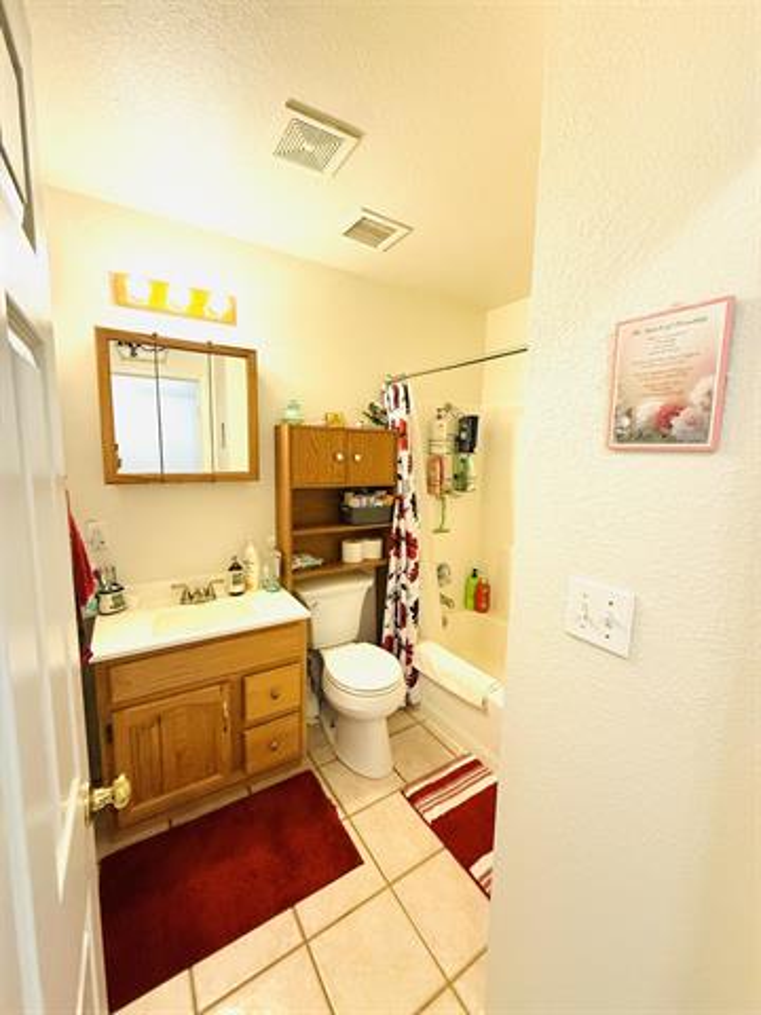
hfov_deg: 85.7
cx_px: 380
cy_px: 508
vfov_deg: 102.1
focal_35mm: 14
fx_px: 410
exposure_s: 1/120
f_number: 2.2
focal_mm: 2.22
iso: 500
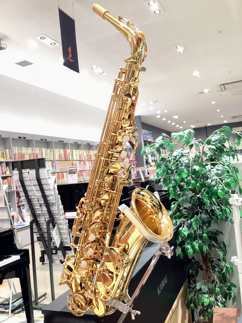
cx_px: 121
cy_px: 162
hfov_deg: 45.4
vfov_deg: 58.4
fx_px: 289
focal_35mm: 31
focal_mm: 3.3
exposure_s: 1/50
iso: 125
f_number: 2.4
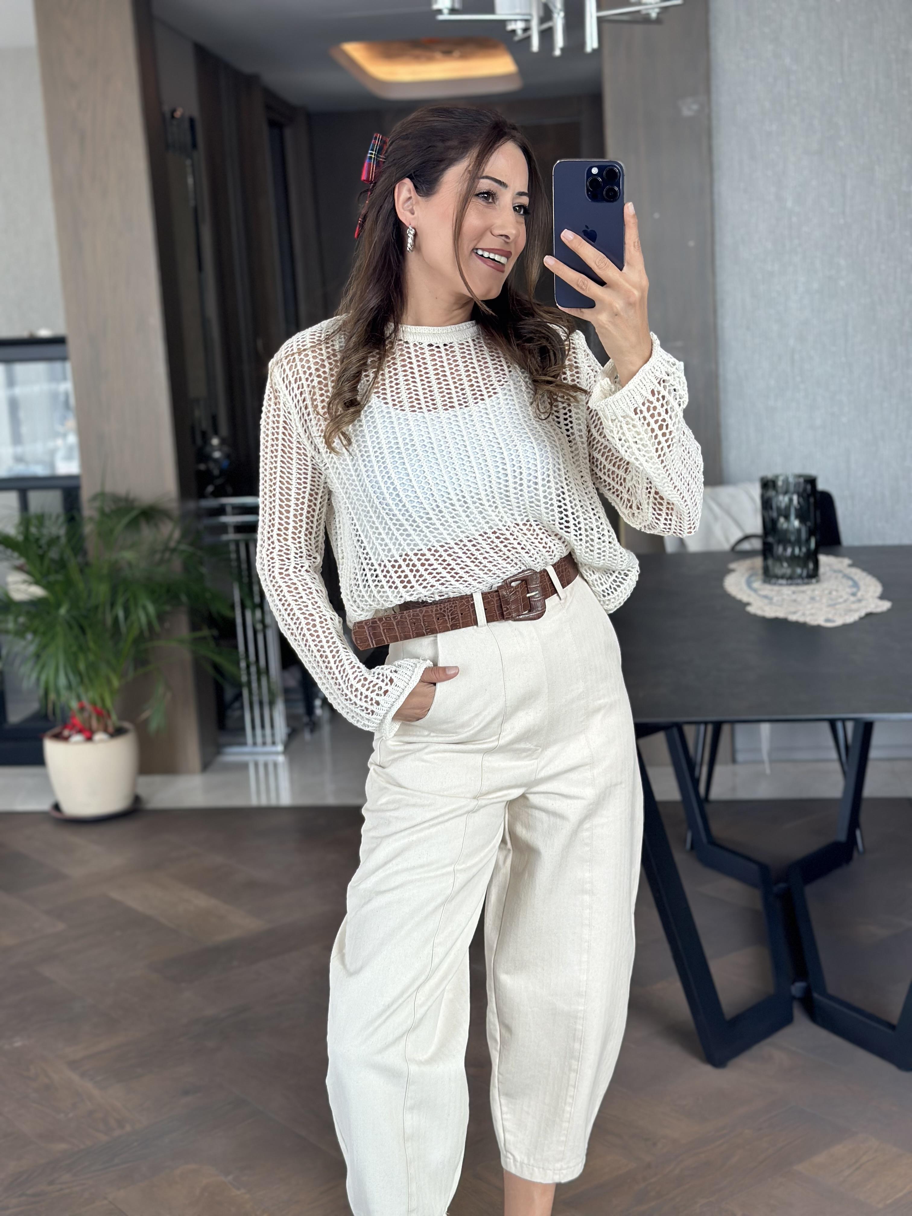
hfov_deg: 30.3
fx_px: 1686
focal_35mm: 48
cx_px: 456
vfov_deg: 39.7
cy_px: 608
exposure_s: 1/121
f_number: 1.78
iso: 80
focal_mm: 6.86
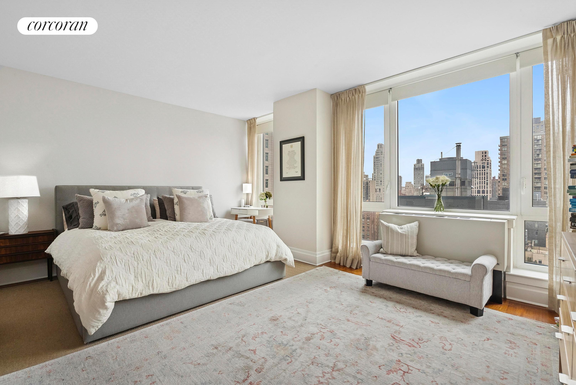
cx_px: 288
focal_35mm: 16
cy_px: 192
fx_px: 256
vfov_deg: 73.8
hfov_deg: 96.7
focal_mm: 16
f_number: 14
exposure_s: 1/50
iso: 1600
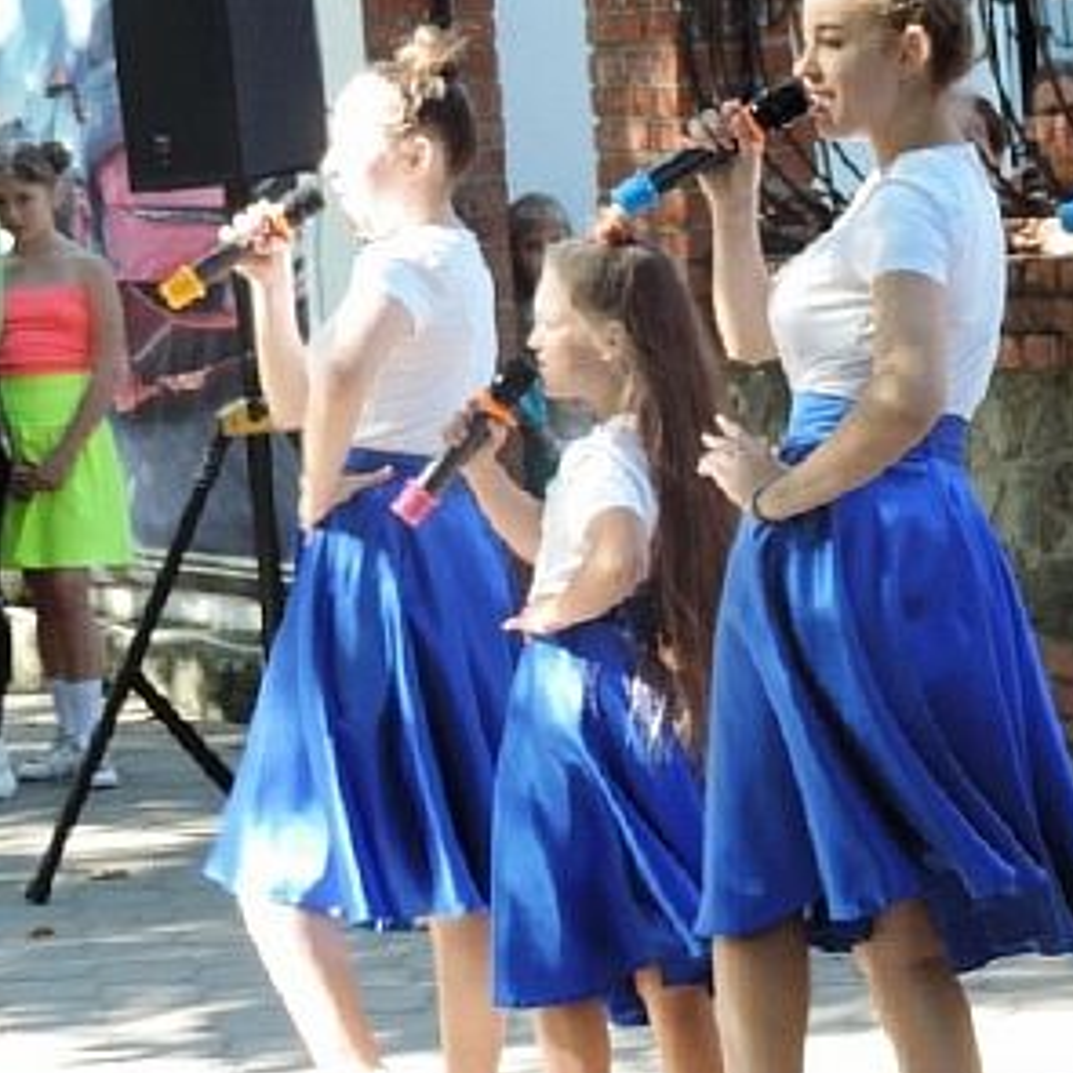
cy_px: 476
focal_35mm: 132
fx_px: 4629
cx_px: 869
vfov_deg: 13.2
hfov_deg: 13.2
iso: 80
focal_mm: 9.8
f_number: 3.7
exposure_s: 1/80
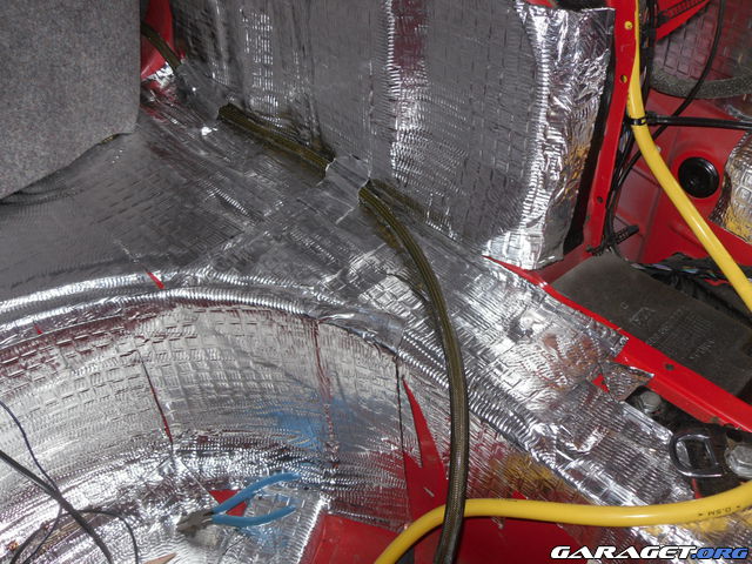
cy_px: 282
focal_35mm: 35
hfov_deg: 52.6
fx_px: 760
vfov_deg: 40.7
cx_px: 376
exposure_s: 1/45
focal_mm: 6.3
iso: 80
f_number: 3.5
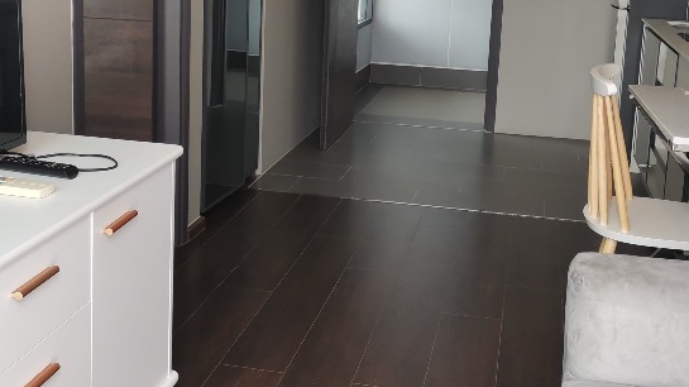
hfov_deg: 39.9
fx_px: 950
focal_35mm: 52
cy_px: 101
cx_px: 322
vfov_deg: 22.8
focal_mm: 4.75
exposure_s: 1/100
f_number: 1.8
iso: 100
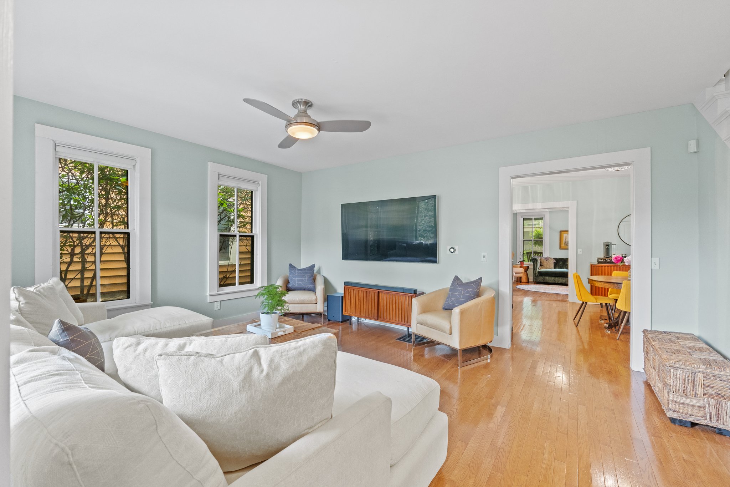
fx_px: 304
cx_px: 365
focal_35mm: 15
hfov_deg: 100.4
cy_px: 244
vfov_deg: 77.3
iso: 800
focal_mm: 10
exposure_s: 1/3
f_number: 4
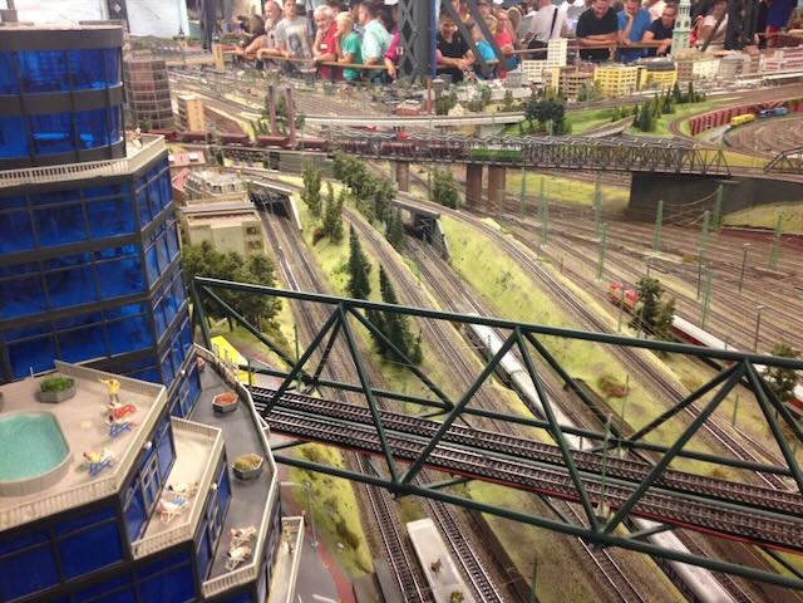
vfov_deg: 42.9
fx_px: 766
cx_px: 402
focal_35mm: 33
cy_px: 302
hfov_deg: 55.4
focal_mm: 4.12
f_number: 2.4
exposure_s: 1/20
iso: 160
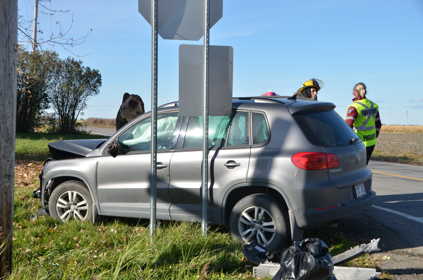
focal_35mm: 52
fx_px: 616
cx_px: 212
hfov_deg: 37.9
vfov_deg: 25.6
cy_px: 140
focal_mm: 35
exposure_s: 1/250
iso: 110
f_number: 8
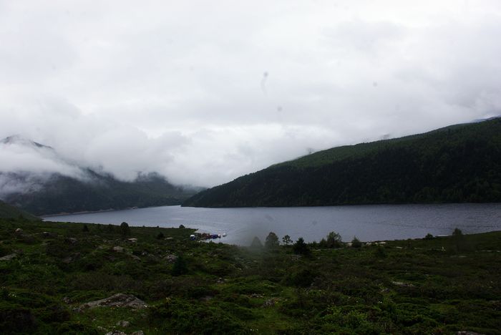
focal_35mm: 30
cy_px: 168
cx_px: 250
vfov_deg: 43.7
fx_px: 418
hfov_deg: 61.9
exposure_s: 1/180
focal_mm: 20
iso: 100
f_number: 9.5
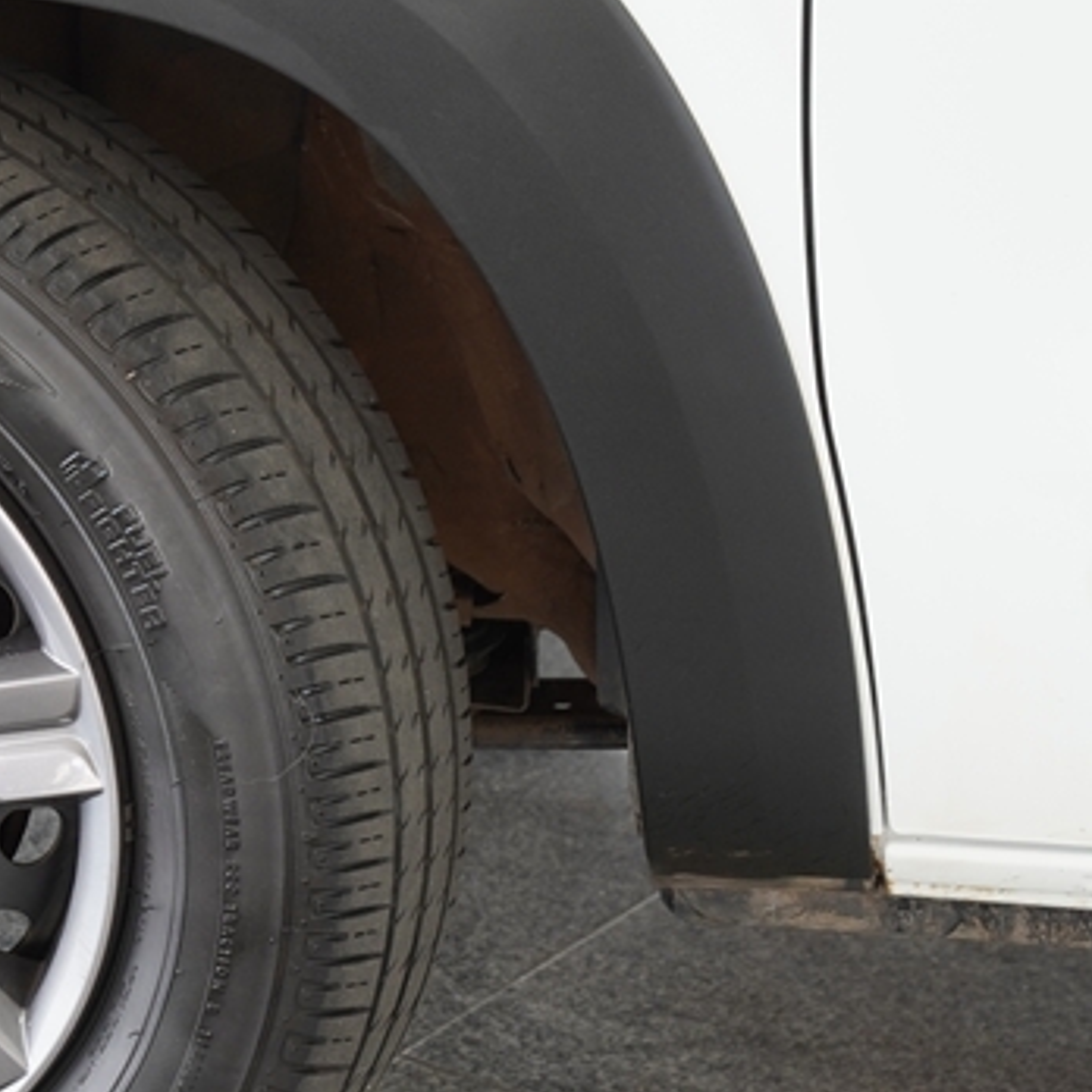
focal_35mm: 191
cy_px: 582
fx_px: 6826
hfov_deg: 9.1
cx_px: -31
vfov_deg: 9.1
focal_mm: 51
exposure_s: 1/80
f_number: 4
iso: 400
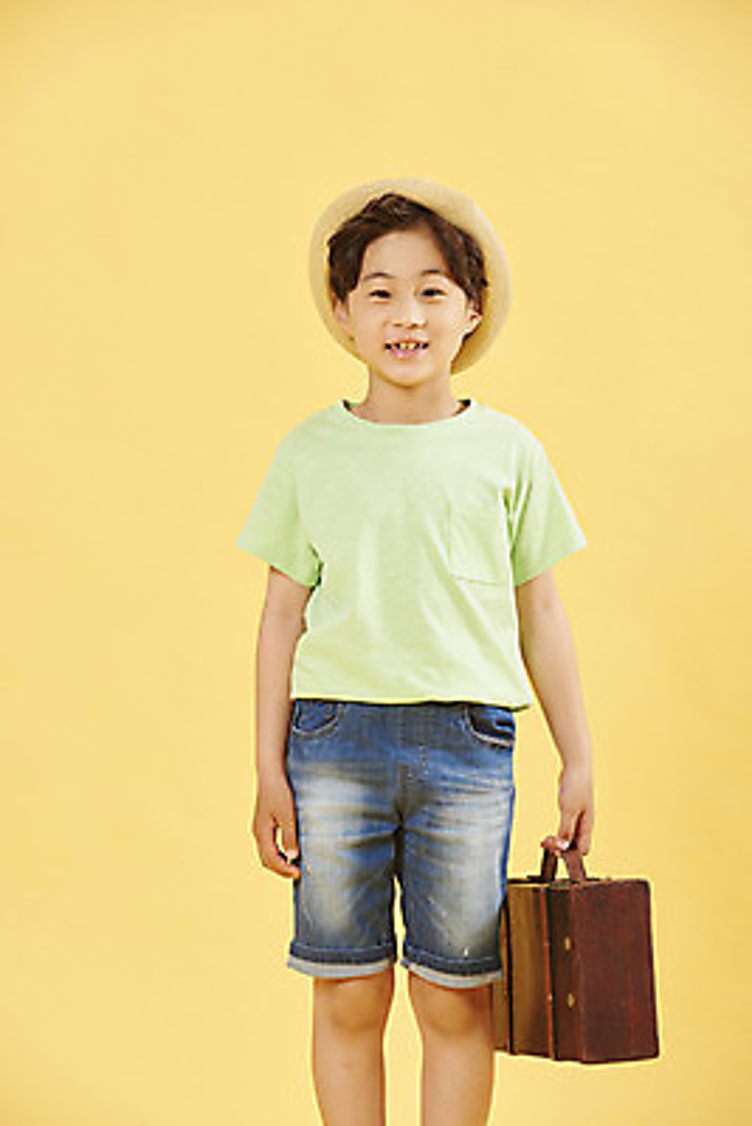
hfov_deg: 9.8
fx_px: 4383
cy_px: 563
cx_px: 376
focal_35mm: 140
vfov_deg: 14.6
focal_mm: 140
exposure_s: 1/125
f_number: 8
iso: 125
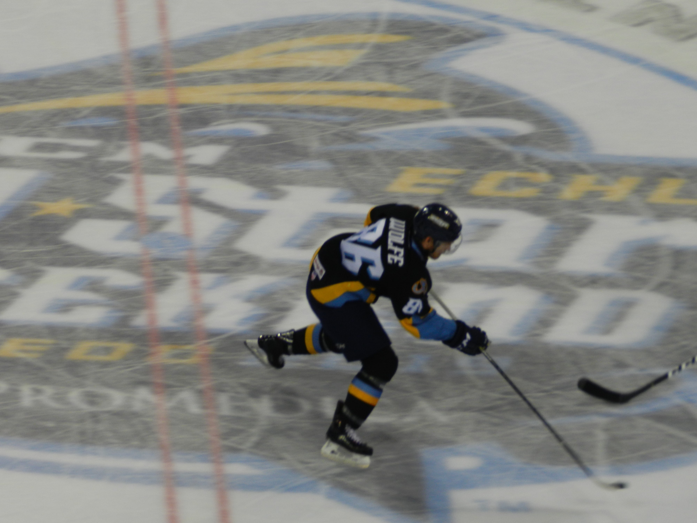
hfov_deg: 8.3
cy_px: 262
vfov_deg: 6.2
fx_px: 4812
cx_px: 348
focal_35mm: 239
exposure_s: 1/200
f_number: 5.1
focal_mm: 42.4
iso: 160
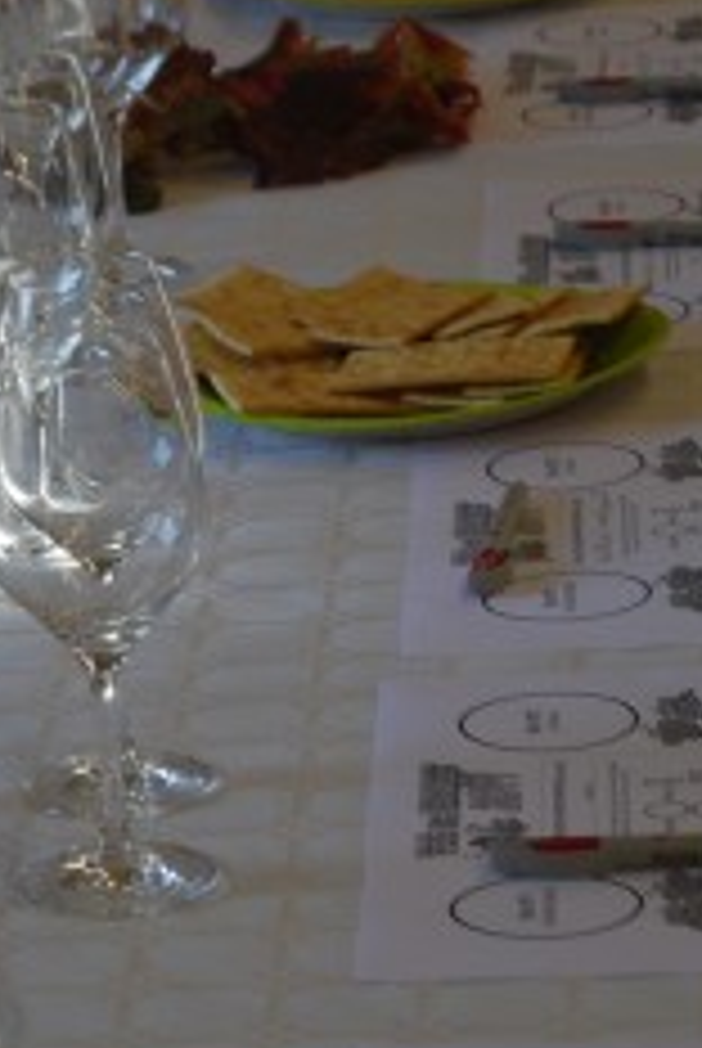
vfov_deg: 9.1
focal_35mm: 226
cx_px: 137
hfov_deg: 6.1
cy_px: 468
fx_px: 6601
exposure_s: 1/60
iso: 200
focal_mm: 55
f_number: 5.6
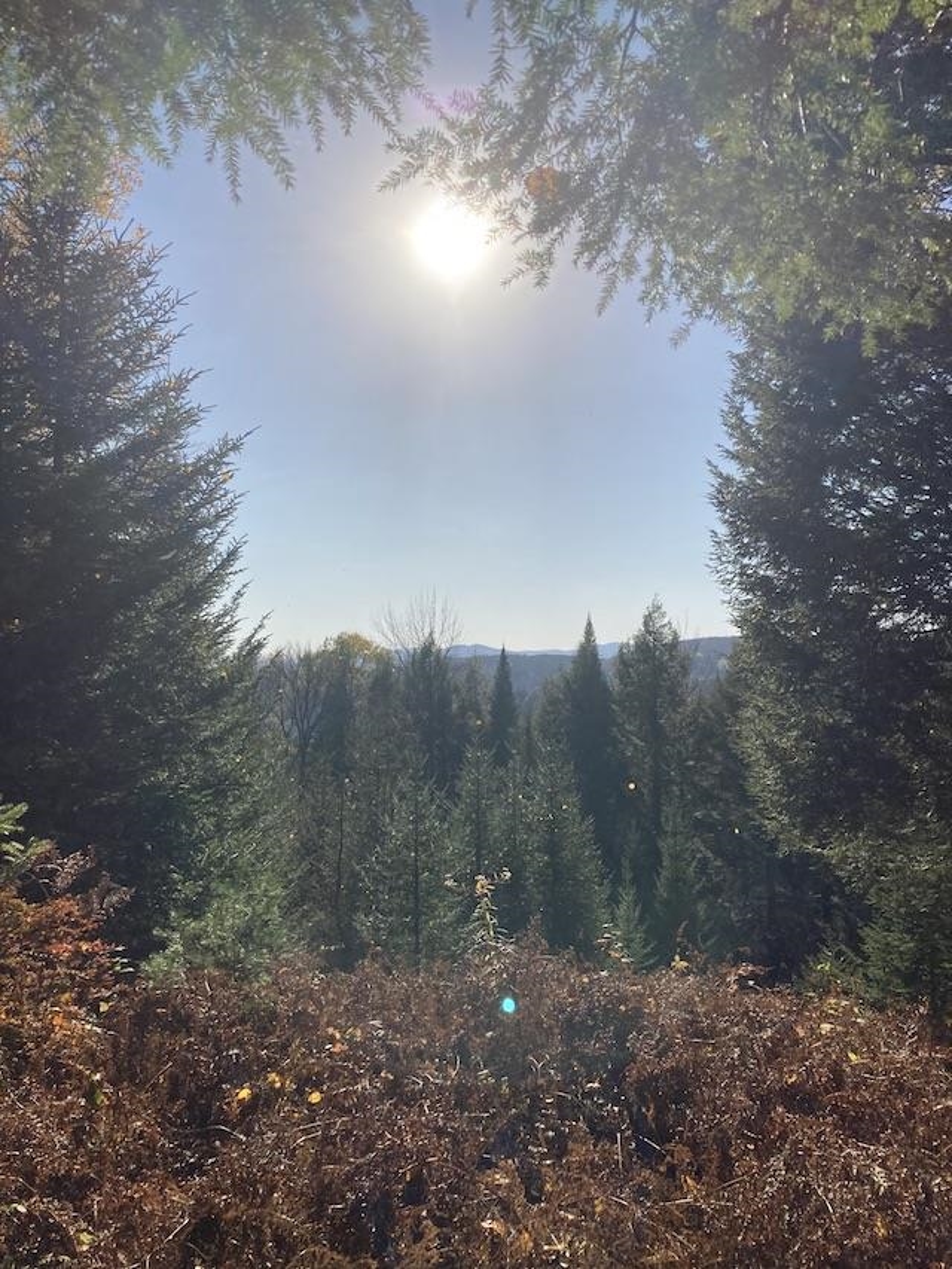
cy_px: 634
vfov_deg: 63.4
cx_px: 476
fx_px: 1026
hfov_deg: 49.8
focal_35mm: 28
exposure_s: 1/6098
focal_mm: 3.99
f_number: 1.8
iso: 25
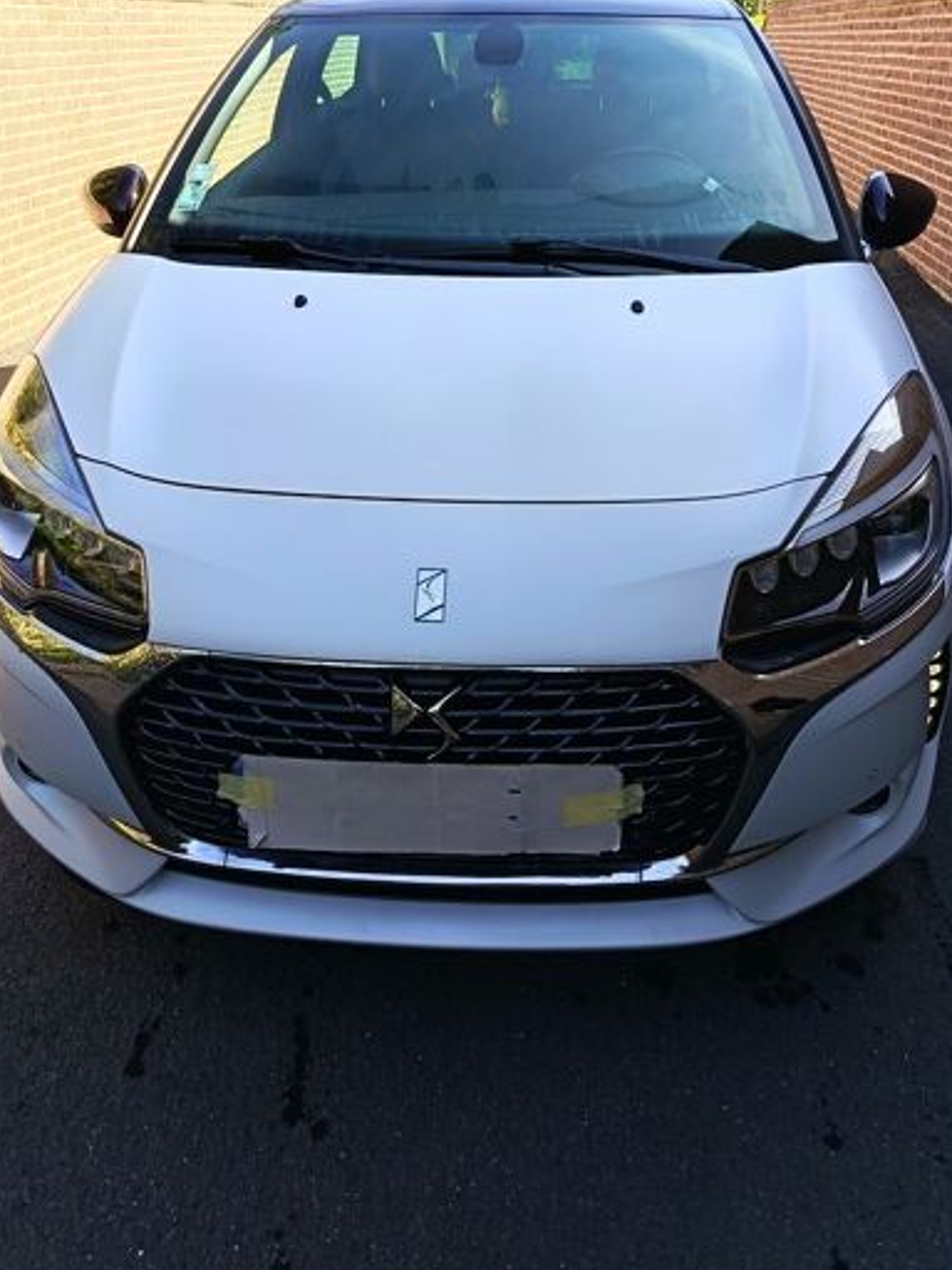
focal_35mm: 30
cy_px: 551
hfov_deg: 46.8
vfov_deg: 59.7
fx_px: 1100
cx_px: 501
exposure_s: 1/129
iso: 128
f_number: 1.75
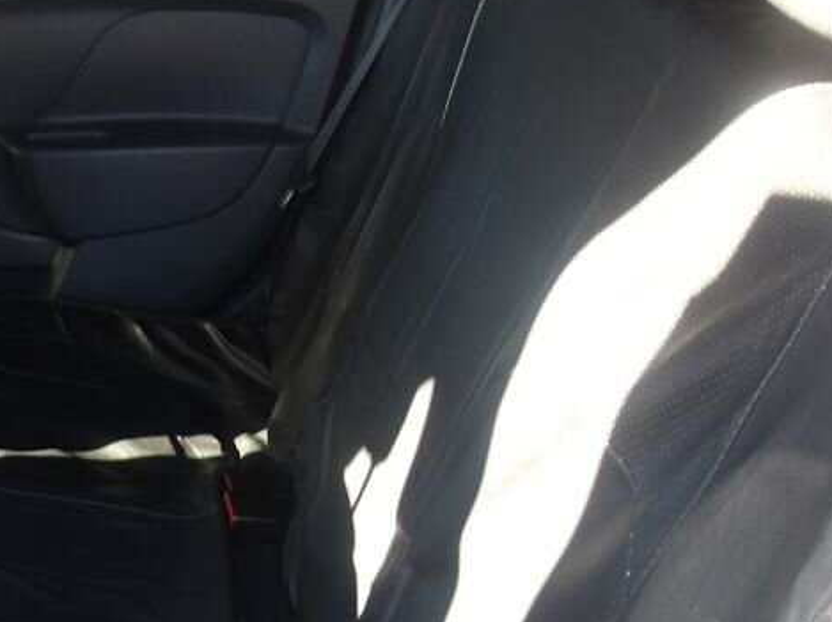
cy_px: 487
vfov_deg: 24.4
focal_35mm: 59
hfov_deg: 31.4
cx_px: 105
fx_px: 1417
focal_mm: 4.9
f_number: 3
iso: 100
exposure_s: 1/31
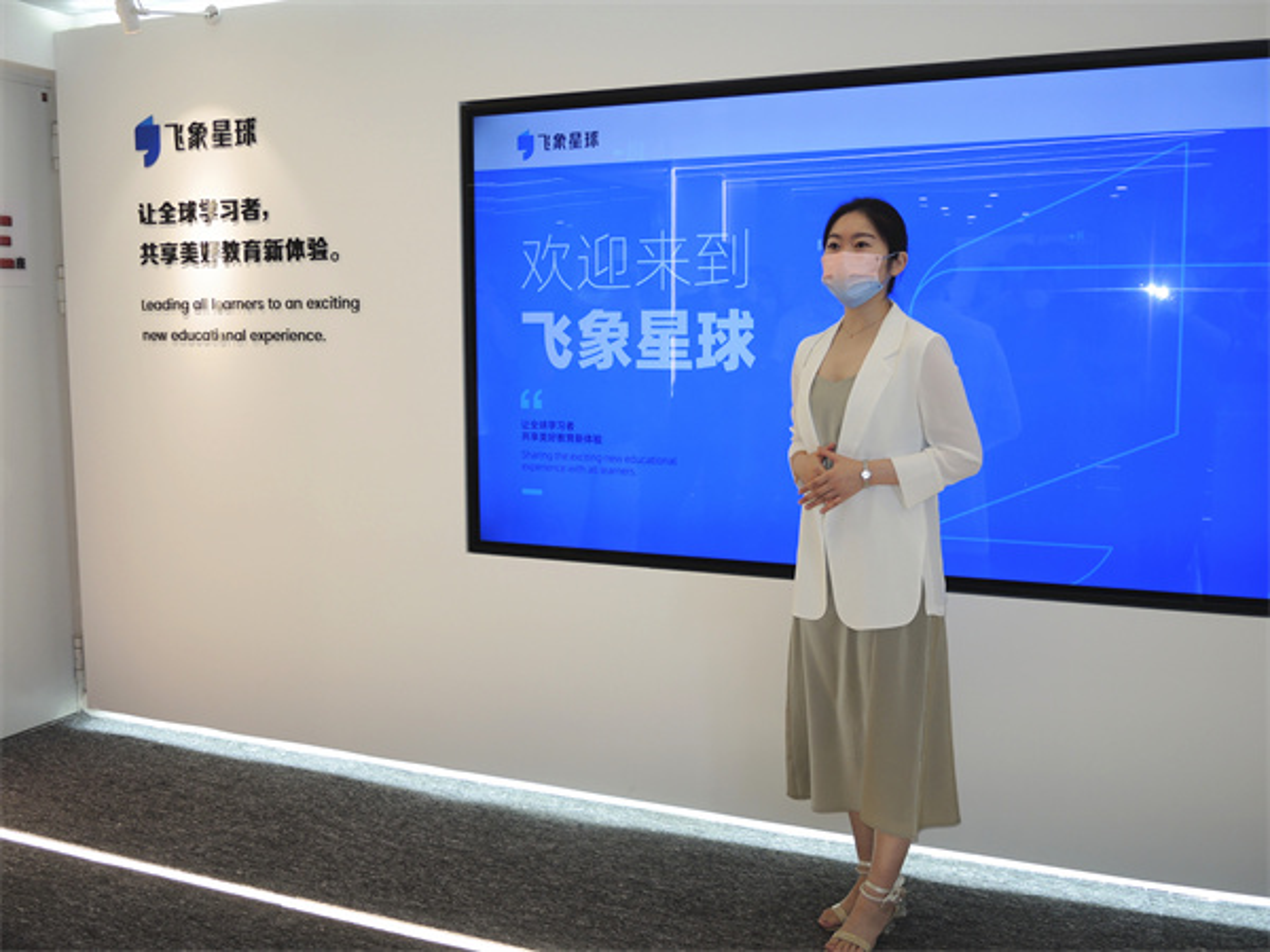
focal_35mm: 30
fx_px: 1101
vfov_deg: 46.8
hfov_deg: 60.0
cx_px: 635
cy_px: 476
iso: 80
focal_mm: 6.5
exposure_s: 1/80
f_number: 2
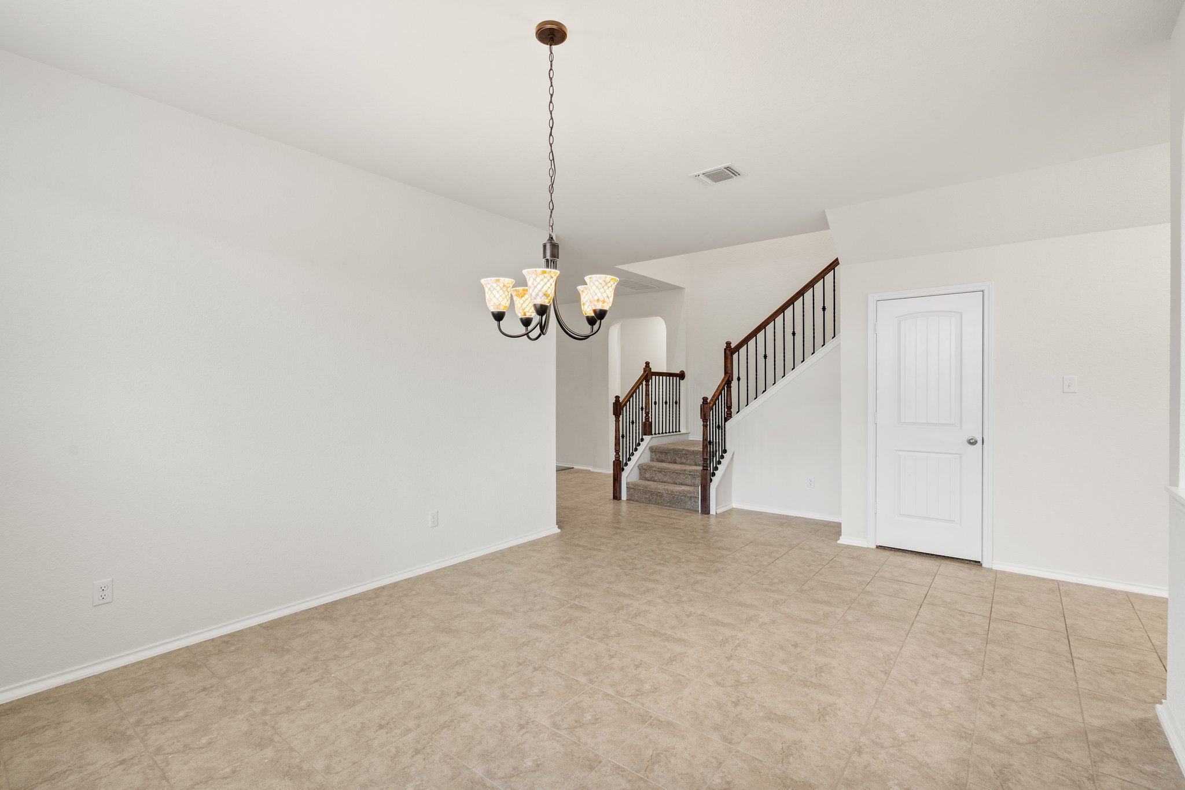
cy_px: 395
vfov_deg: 73.7
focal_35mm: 16
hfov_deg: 96.7
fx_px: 527
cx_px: 592
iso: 320
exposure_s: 1/1.67
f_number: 9
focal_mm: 16
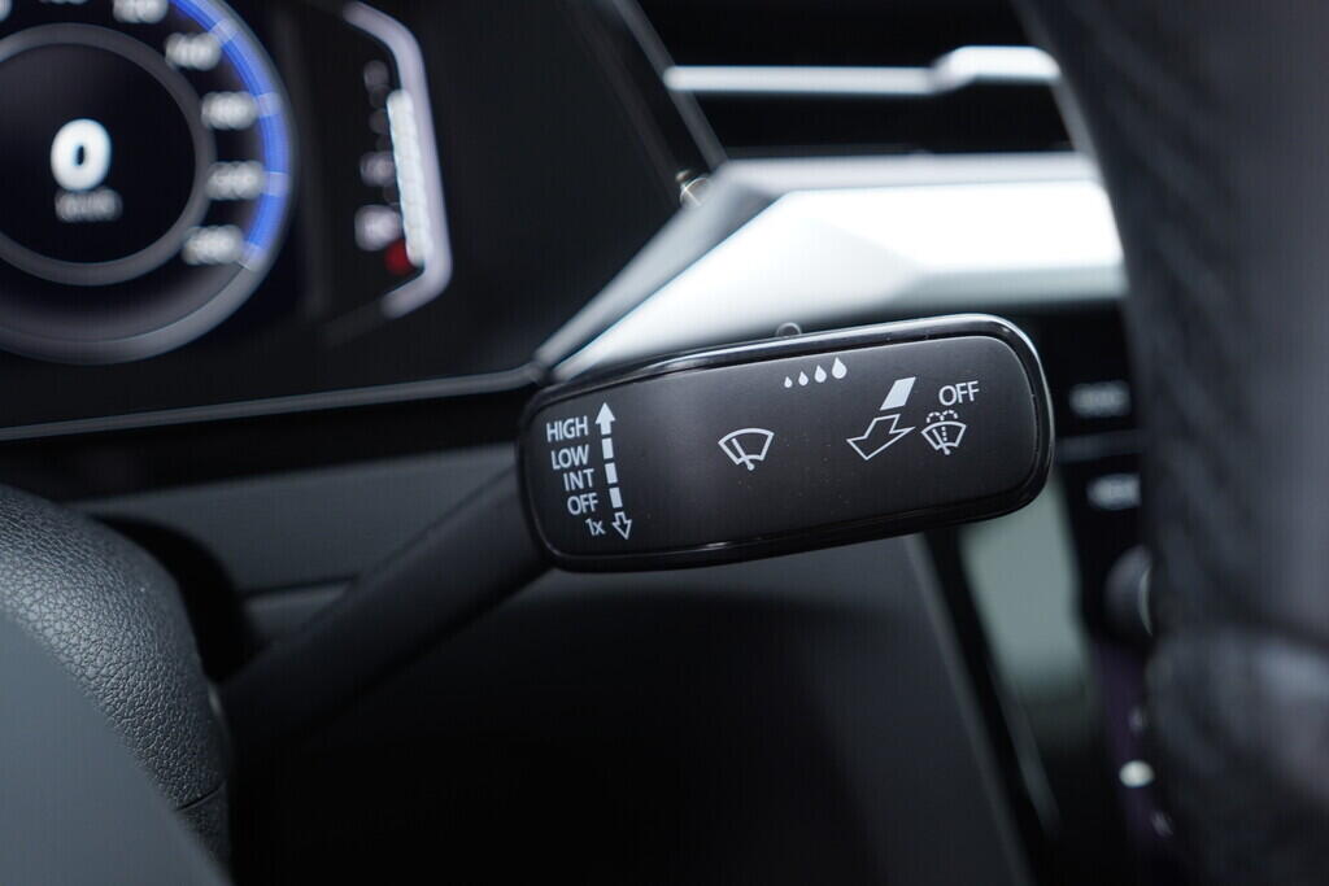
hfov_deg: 53.1
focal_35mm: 36
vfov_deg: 36.9
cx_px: 664
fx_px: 1329
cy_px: 443
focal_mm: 24
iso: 250
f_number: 2.8
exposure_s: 1/40
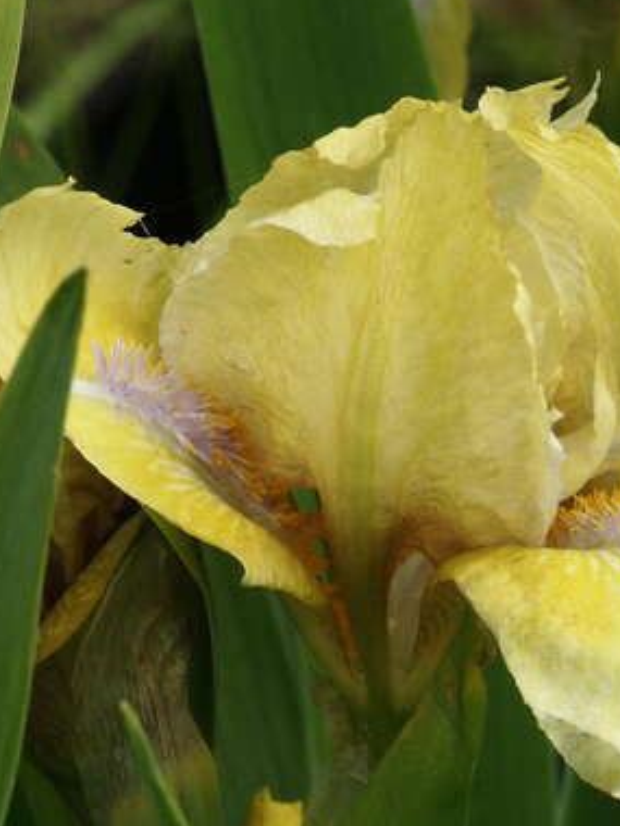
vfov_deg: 5.7
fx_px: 8334
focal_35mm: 349
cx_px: 424
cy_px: 421
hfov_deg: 4.3
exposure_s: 1/180
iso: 100
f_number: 8
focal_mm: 50.48
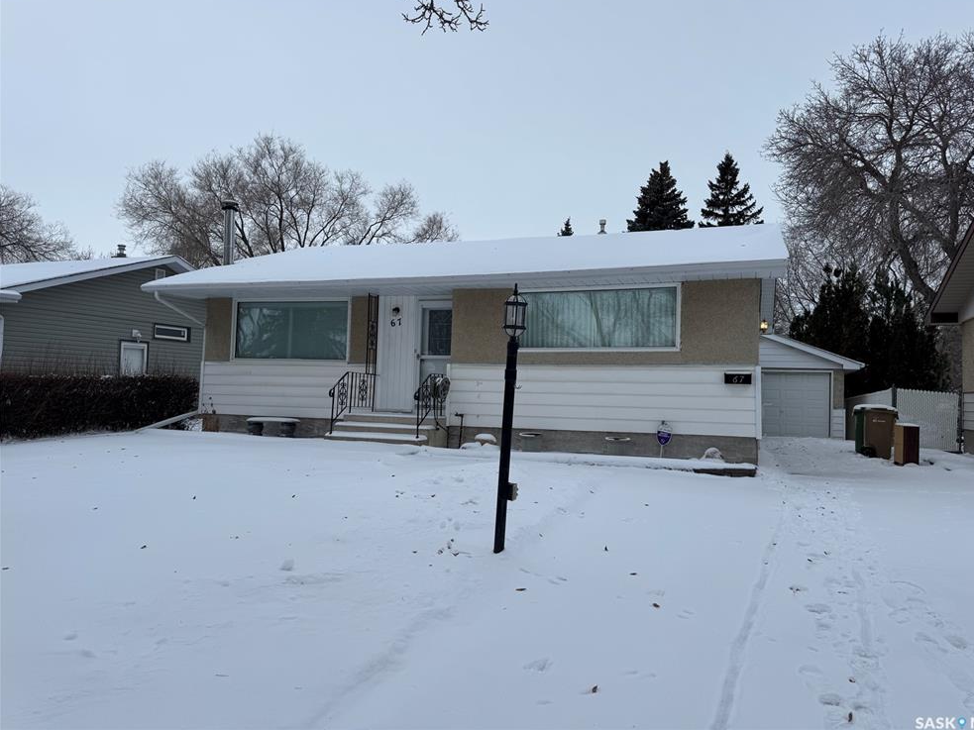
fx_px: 703
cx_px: 506
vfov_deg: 54.9
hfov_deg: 69.4
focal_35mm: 25
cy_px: 351
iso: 80
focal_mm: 6.76
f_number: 1.78
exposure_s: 1/1818
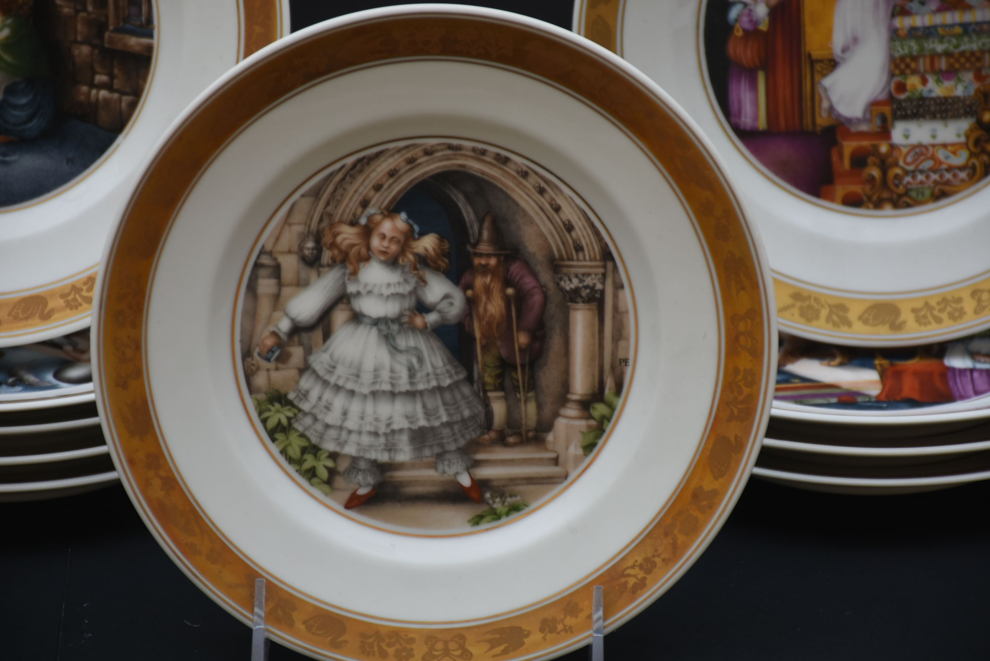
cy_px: 330
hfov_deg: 9.8
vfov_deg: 6.6
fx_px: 5779
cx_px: 495
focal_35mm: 210
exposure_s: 1/60
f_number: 7.1
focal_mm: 140
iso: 200
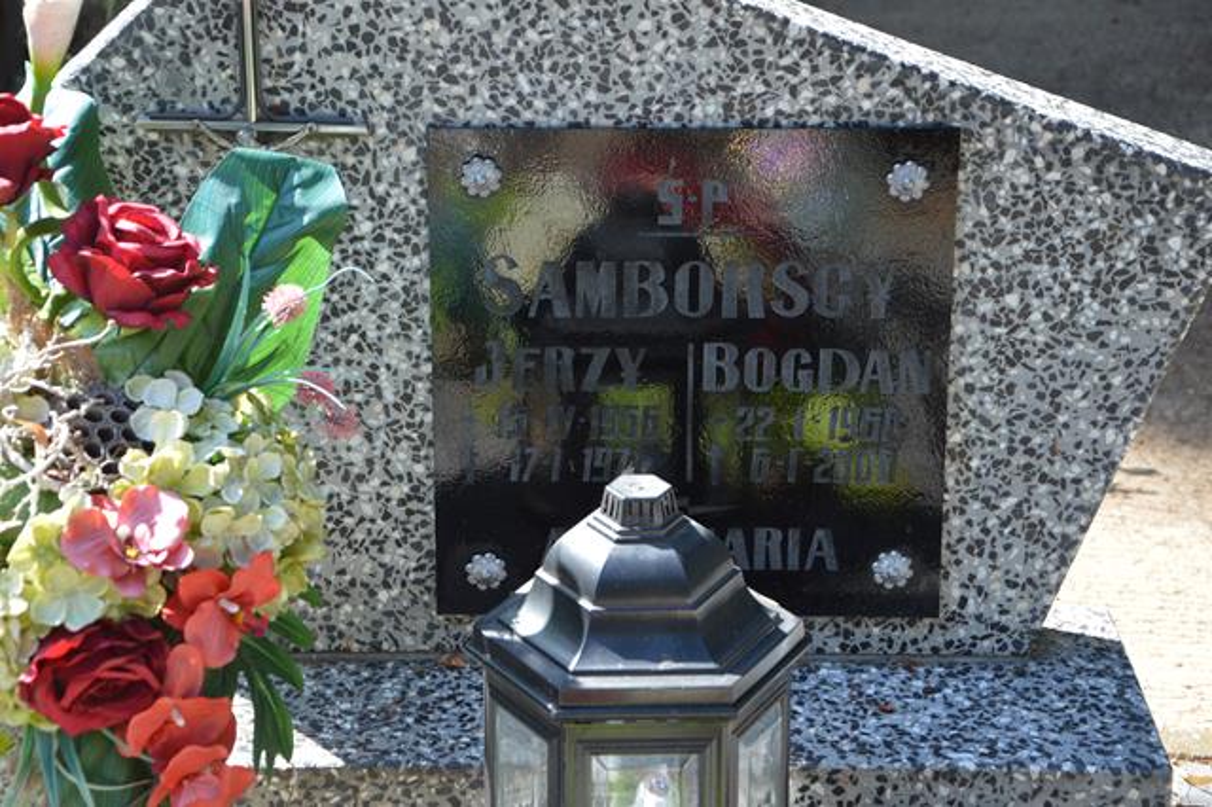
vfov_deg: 14.7
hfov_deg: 21.9
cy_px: 404
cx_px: 606
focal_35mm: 93
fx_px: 3129
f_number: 5.6
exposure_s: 1/125
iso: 200
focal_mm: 62
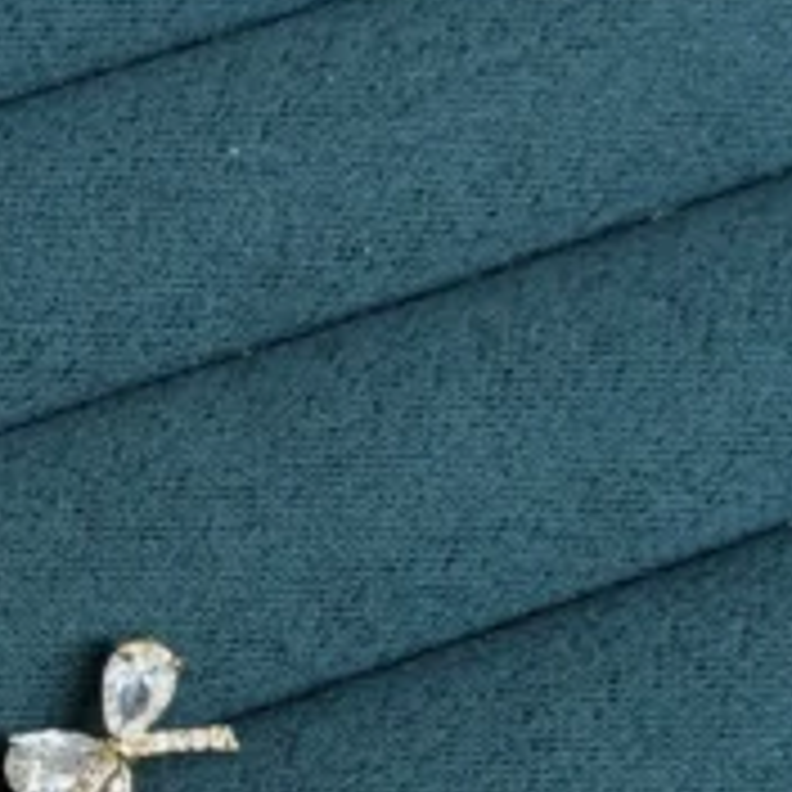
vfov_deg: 12.6
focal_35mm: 138
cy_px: 718
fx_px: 3572
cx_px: -104
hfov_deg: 12.4
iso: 64
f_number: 1.78
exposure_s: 1/228
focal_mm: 6.76
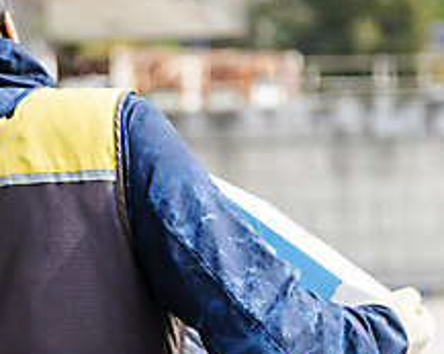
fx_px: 2113
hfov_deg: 12.0
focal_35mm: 161
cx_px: 103
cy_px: 268
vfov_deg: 9.6
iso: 400
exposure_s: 1/4000
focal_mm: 62
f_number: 2.8
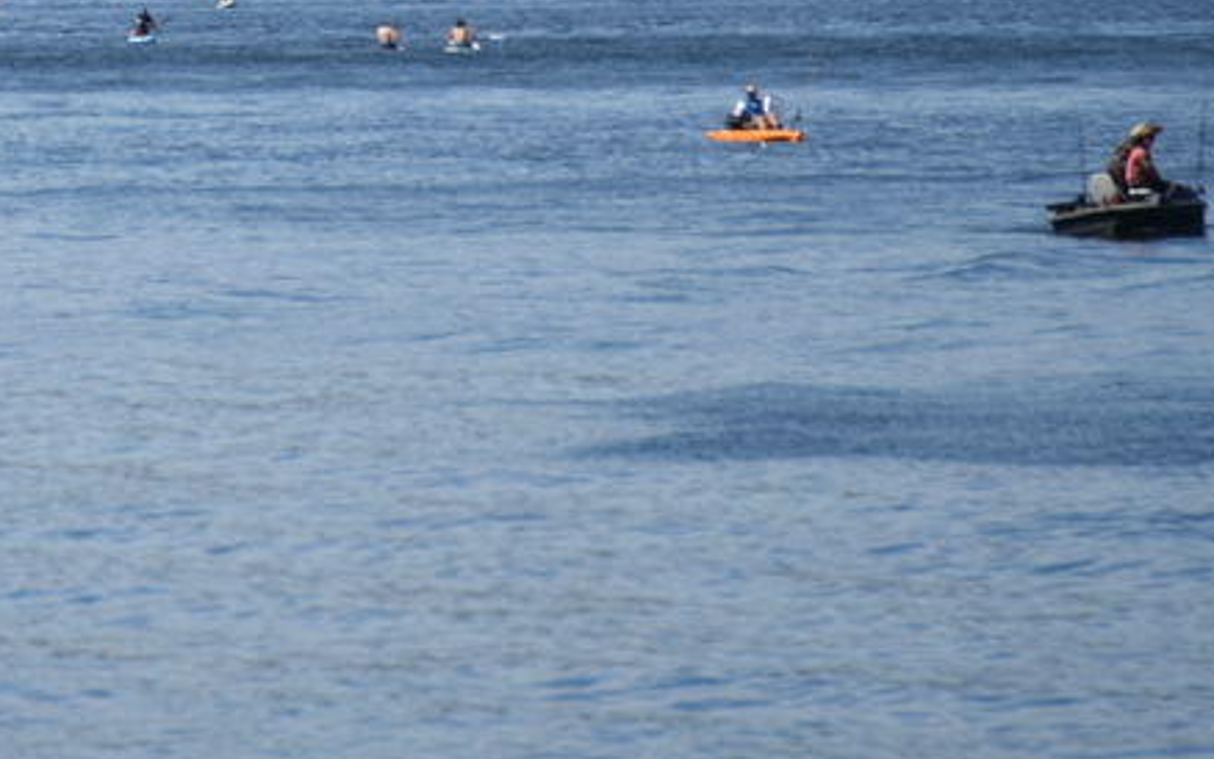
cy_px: -211
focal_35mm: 893
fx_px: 29553
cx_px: -75
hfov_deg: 2.4
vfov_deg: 1.5
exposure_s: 1/640
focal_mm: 300
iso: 100
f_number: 5.6
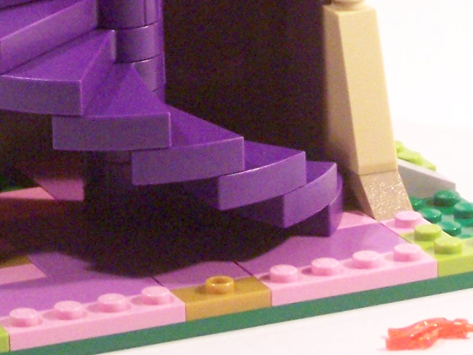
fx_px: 3280
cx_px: 110
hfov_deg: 8.2
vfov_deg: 6.1
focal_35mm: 240
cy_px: -108
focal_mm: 12.4
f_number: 3.6
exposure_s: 1/30
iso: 400
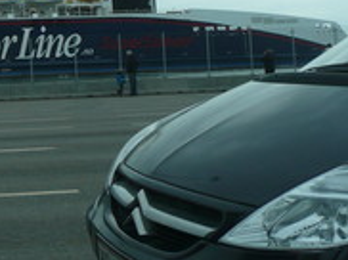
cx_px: -115
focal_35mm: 77
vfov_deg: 18.6
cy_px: -3
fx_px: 773
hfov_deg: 22.5
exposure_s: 1/500
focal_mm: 4.6
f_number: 3.3
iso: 100
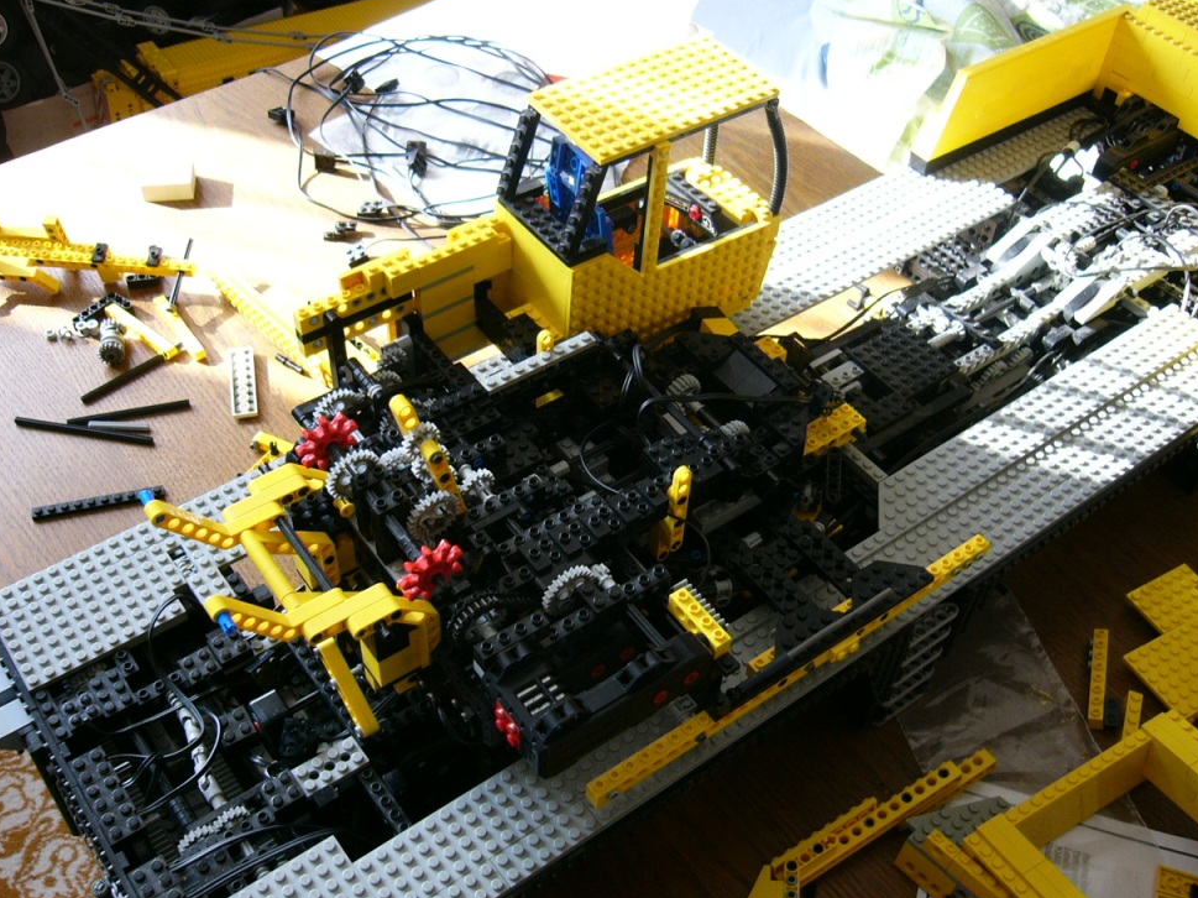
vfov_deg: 38.6
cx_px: 570
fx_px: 1280
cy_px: 445
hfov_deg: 50.1
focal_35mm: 37
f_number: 2.8
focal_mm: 5.8
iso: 100
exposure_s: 1/40
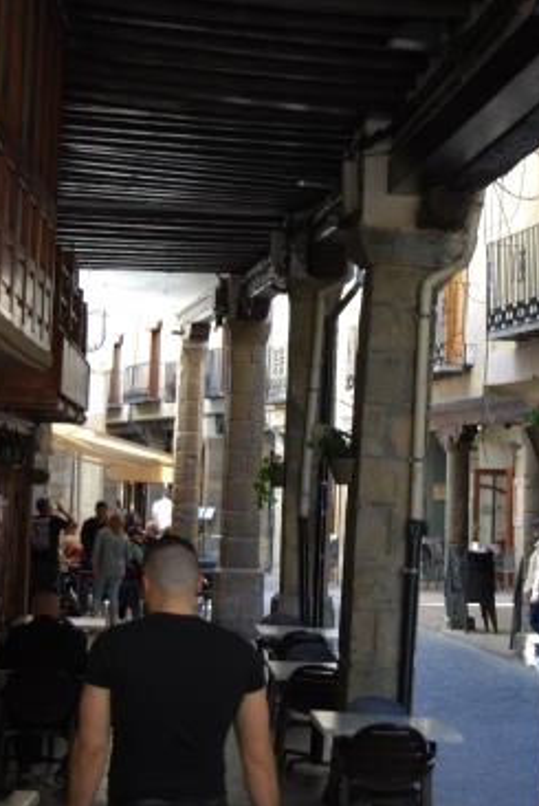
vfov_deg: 24.5
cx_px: 317
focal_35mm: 83
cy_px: 368
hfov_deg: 16.6
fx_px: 1850
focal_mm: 45
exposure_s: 1/30
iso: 200
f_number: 5.3
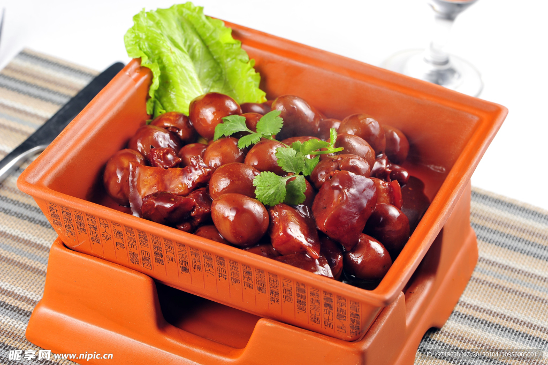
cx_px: 274
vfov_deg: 13.0
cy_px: 182
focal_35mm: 105
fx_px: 1597
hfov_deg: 19.5
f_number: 13
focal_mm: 105
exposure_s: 1/100
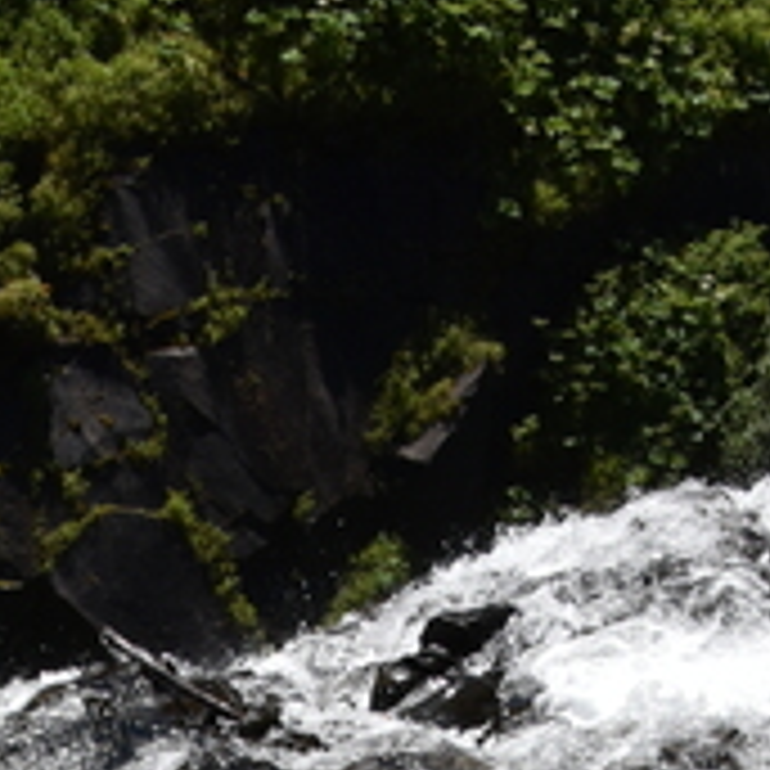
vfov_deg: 6.6
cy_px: 2269
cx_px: -225
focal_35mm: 242
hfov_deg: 7.2
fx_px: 6090
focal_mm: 38
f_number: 10
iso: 100
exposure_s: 1/400
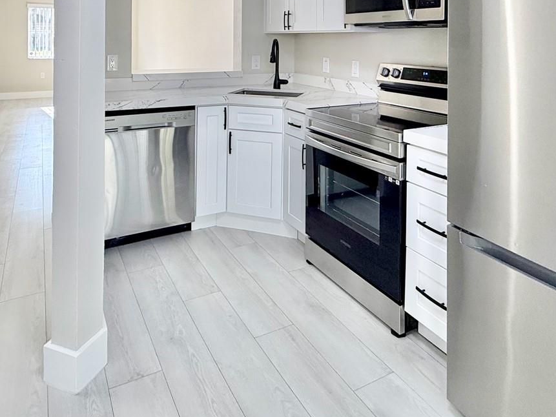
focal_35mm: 26
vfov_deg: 48.0
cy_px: 47
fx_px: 418
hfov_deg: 67.3
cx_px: 269
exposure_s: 1/120
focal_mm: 2.22
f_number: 2.2
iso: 125
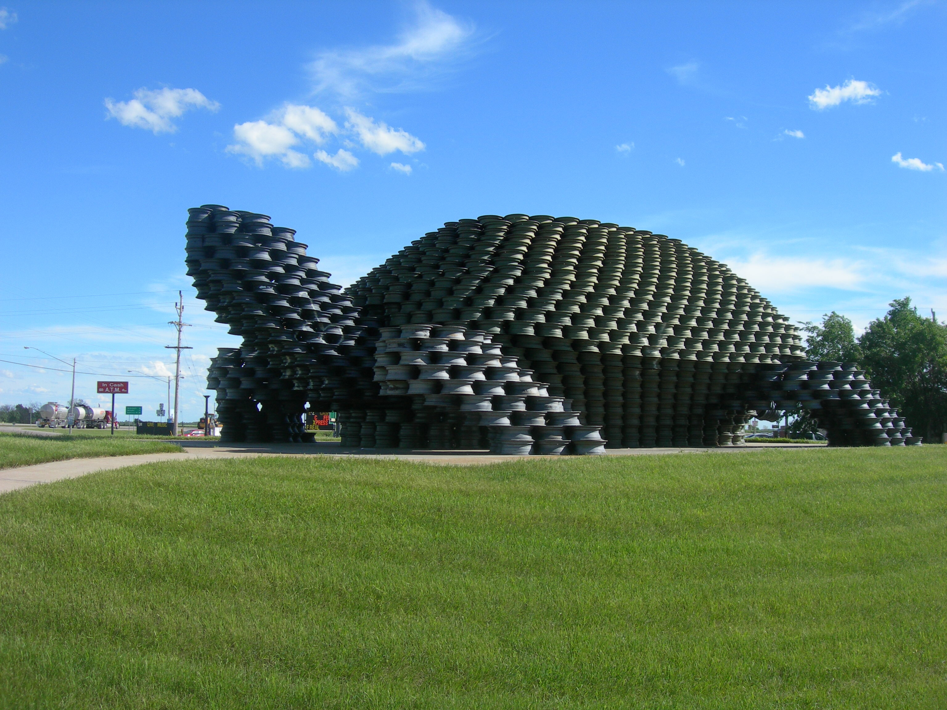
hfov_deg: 49.0
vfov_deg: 37.7
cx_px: 474
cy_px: 355
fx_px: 1040
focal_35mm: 38
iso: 50
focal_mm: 7.8
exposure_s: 1/400
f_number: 4.8
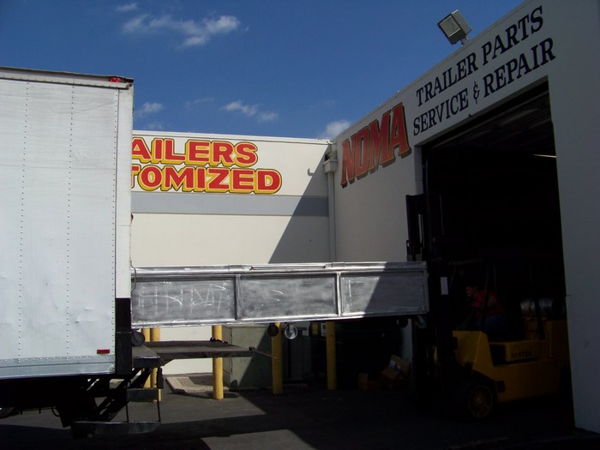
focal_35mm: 36
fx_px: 624
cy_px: 225
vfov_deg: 39.7
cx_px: 300
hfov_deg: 51.4
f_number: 4
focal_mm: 5.85
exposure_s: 1/1250
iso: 72
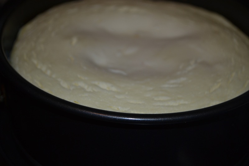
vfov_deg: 16.5
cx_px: 124
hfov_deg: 24.6
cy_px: 83
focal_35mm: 82
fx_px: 570
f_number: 5.6
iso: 250
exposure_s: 1/60
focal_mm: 55
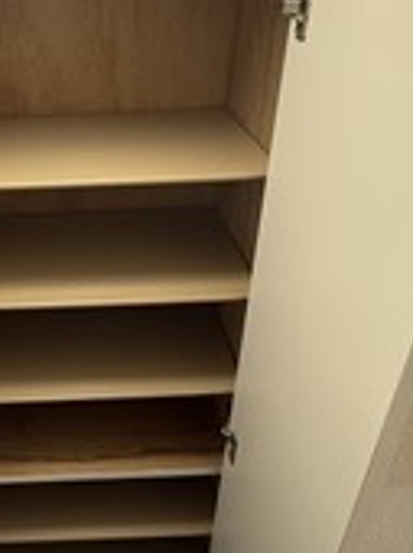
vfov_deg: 54.7
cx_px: 72
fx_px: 526
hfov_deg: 40.7
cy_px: 202
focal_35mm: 33
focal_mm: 2.22
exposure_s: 1/50
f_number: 2.2
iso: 500
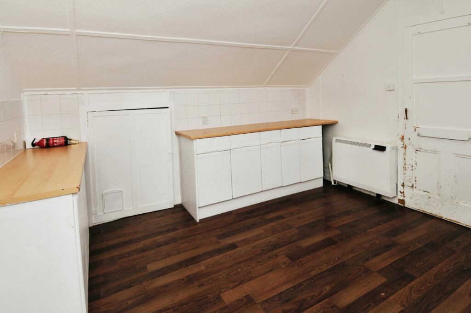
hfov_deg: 90.0
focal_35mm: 18
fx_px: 235
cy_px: 156
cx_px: 236
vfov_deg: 67.3
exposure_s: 1/20
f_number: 7.1
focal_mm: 12
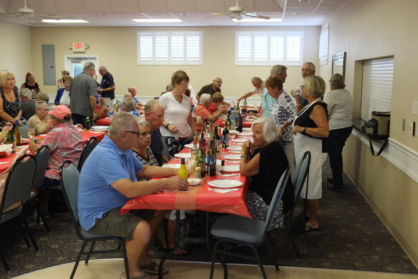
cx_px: 209
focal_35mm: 38
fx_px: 441
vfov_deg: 35.1
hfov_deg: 50.7
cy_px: 140
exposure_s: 1/60
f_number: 3.2
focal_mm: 25.4
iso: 800
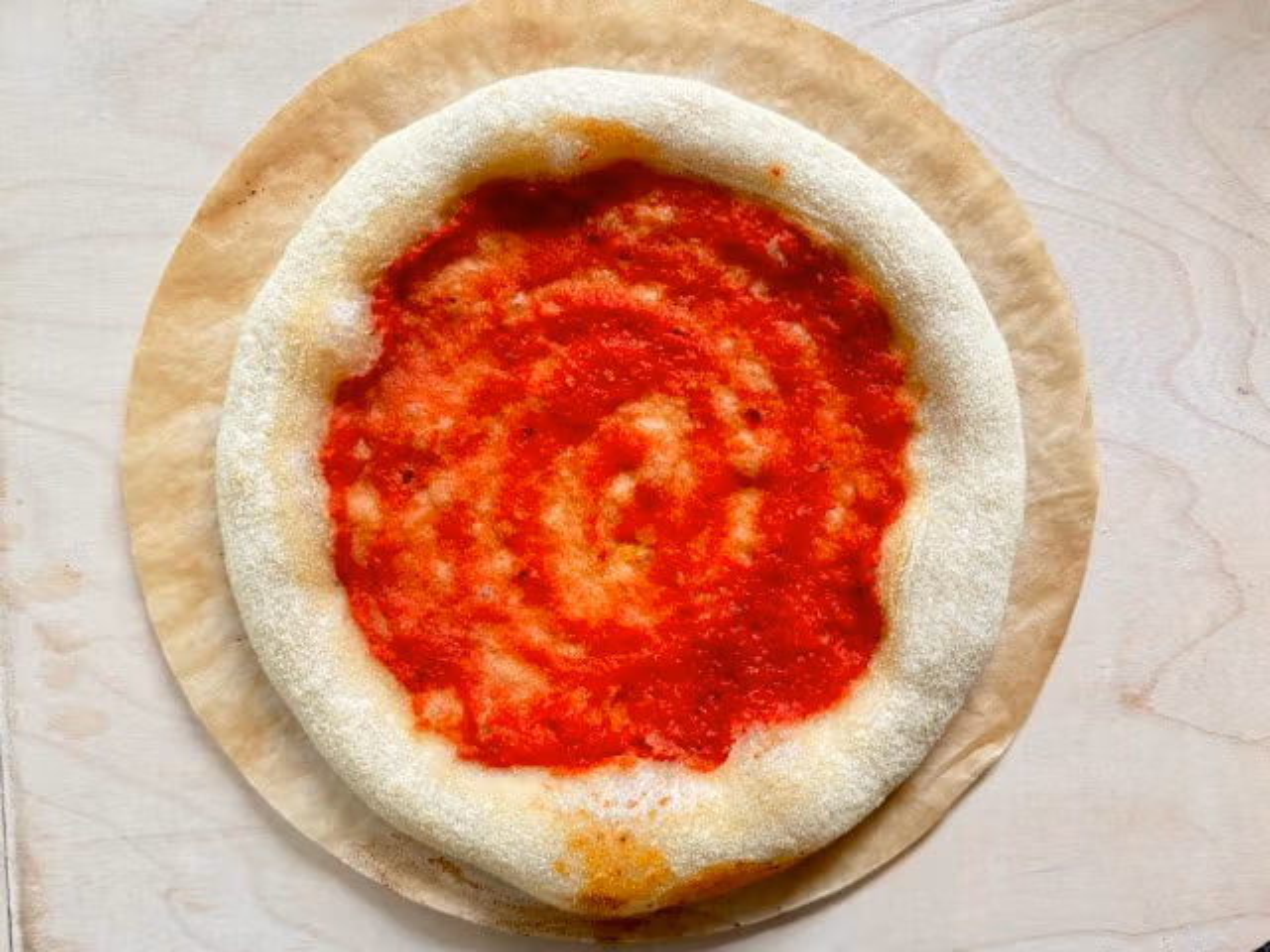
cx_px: 635
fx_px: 881
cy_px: 476
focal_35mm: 24
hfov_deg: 71.6
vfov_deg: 56.8
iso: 320
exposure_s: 1/60
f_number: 1.78
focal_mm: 6.76
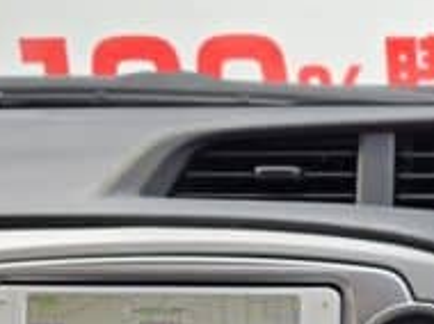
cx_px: 578
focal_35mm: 97
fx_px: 1215
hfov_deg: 18.7
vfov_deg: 14.8
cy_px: 374
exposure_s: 1/180
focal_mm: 5.4
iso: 50
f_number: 1.8
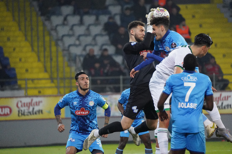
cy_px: 77
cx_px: 116
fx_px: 2403
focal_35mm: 373
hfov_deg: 5.5
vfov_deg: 3.7
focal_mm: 373
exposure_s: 1/1600
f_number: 5.6
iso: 12800
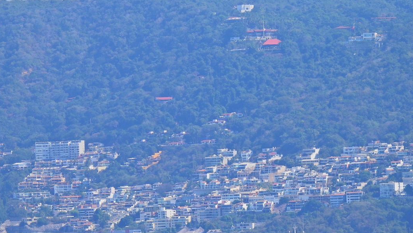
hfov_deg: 4.7
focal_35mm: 464
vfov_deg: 2.6
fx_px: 5082
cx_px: 205
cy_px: 118
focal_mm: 62.5
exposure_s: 1/1000
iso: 100
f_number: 5
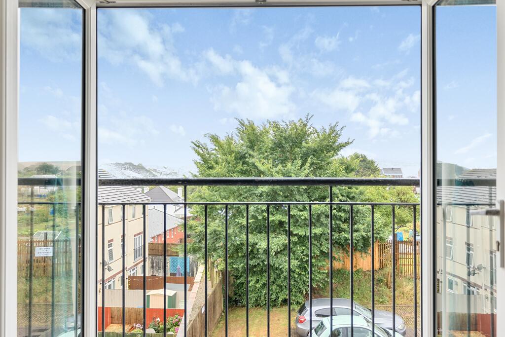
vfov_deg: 42.3
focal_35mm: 31
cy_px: 168
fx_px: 435
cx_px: 252
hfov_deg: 60.3
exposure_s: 1/50
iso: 100
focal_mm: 21
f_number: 4
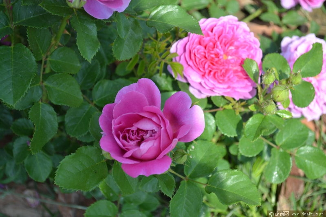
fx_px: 747
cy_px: 108
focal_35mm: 82
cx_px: 163
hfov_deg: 24.6
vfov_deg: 16.5
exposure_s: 1/160
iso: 100
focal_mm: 55
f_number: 6.3
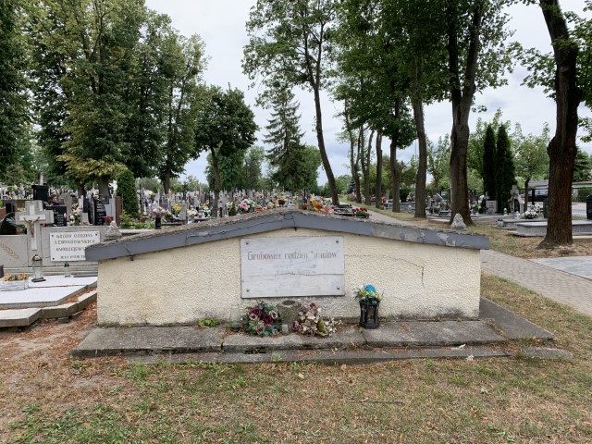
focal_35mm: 26
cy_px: 222
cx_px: 296
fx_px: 445
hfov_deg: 67.3
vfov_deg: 53.1
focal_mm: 4.25
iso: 25
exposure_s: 1/483
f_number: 1.8
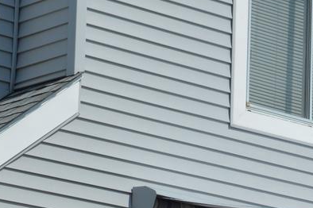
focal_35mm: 234
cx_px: 500
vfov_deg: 5.8
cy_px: 362
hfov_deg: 8.6
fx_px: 2033
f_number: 9
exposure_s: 1/320
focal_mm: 30
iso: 100
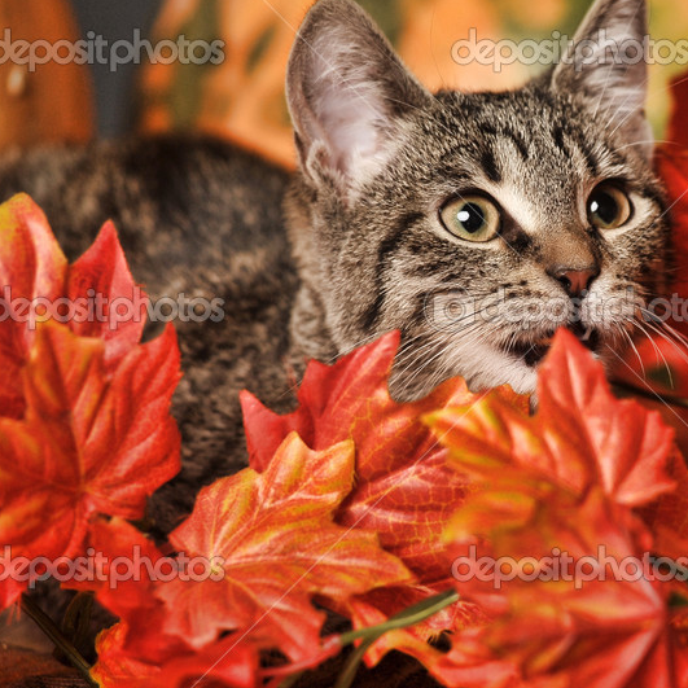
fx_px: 6813
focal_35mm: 303
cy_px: 309
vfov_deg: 5.8
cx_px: 571
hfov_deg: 5.8
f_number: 7.1
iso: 500
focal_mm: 185
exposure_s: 1/160
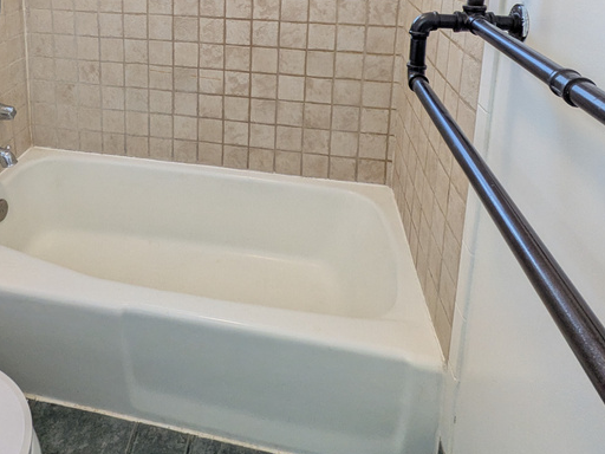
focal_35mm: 28
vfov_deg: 43.1
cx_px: 206
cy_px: 5
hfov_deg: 62.0
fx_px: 489
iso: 97
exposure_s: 1/60
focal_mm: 1.83
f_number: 2.2
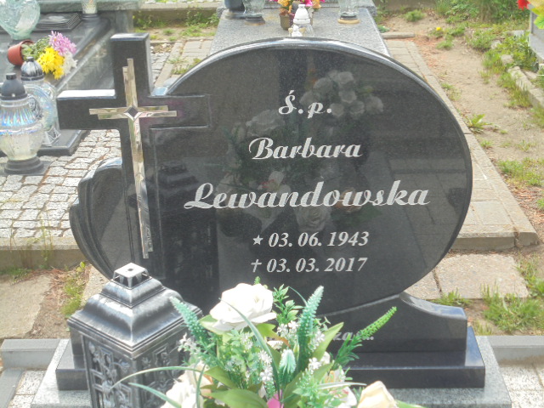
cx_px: 272
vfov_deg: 26.1
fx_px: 880
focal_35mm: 56
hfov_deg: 34.3
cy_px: 204
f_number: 5.2
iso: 100
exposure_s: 1/125
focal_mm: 10.1
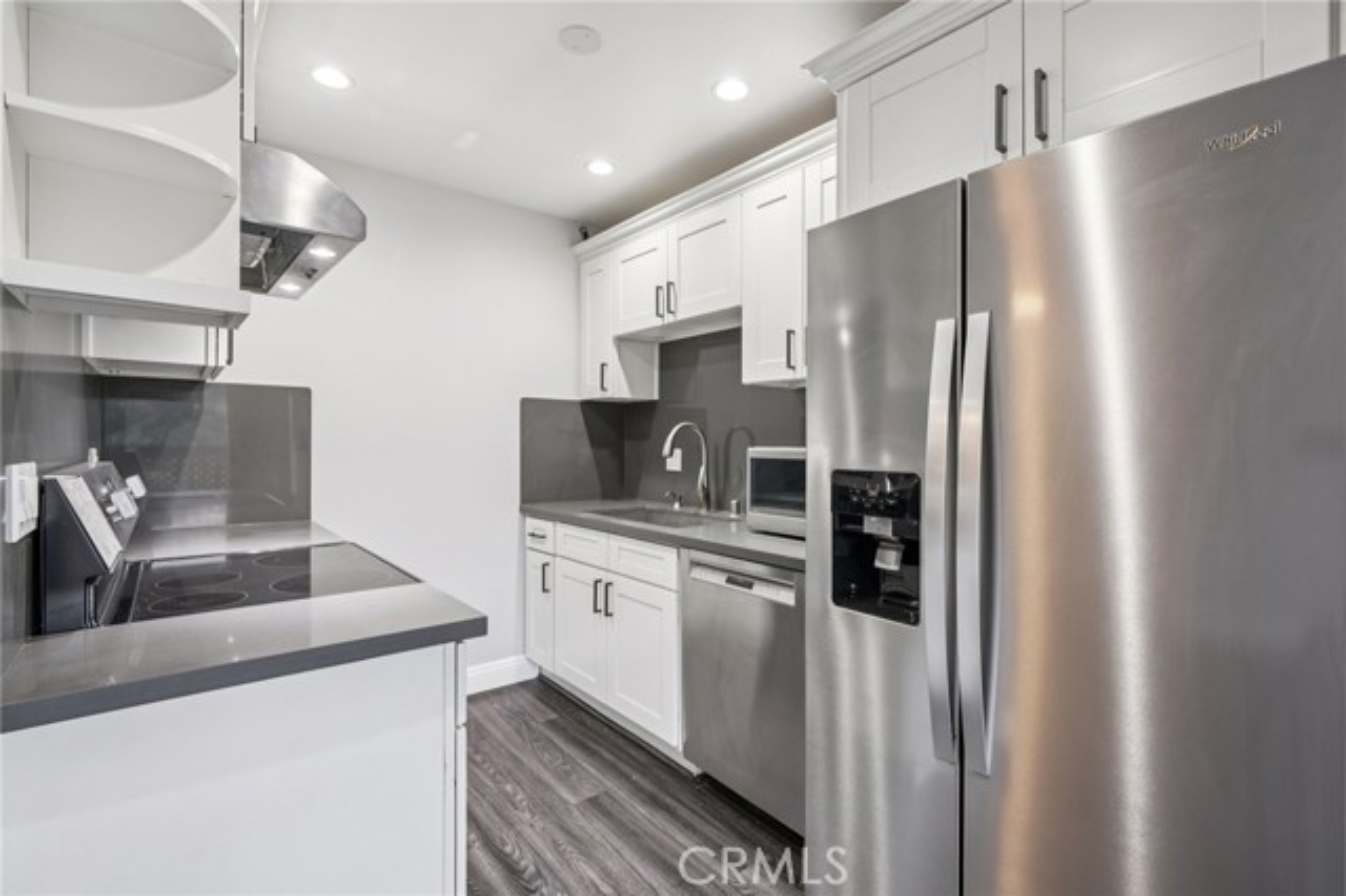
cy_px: 448
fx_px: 598
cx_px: 673
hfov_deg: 96.8
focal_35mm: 16
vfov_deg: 73.7
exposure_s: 1/6
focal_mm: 16
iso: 400
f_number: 8
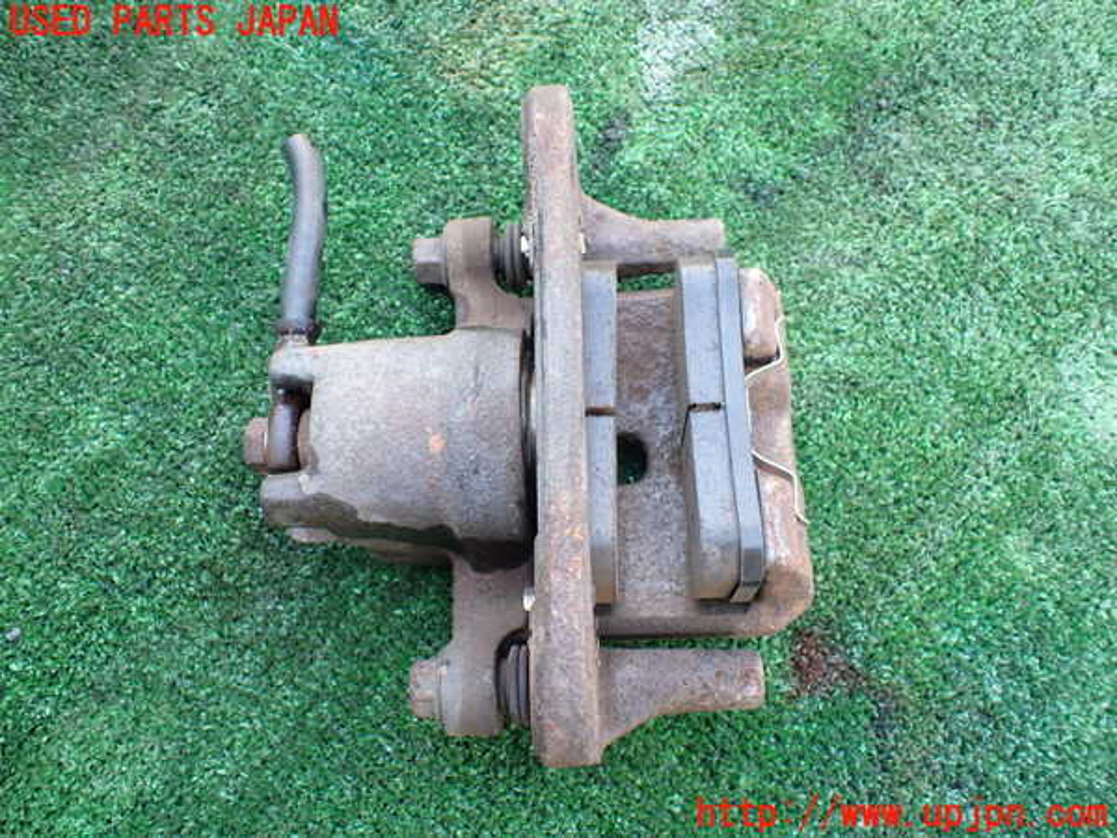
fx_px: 968
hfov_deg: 60.0
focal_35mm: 30
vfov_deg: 46.8
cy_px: 419
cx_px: 558
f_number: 2.3
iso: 200
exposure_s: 1/125
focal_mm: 5.4
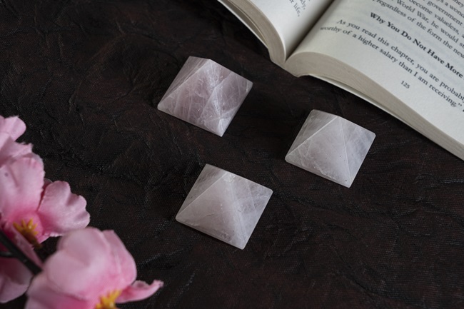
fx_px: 902
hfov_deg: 28.9
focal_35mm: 70
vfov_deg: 19.4
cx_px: 232
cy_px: 154
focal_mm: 70
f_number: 9
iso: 800
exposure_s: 1/160
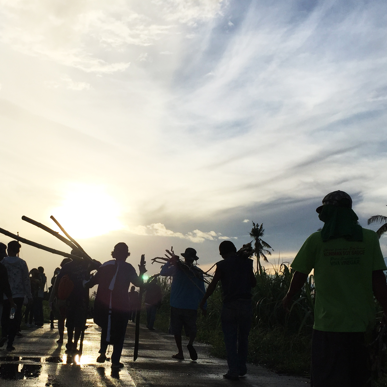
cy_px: 264
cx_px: 118
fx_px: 620
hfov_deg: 34.2
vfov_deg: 34.3
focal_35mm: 49
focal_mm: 4.15
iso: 32
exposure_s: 1/3300
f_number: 2.2
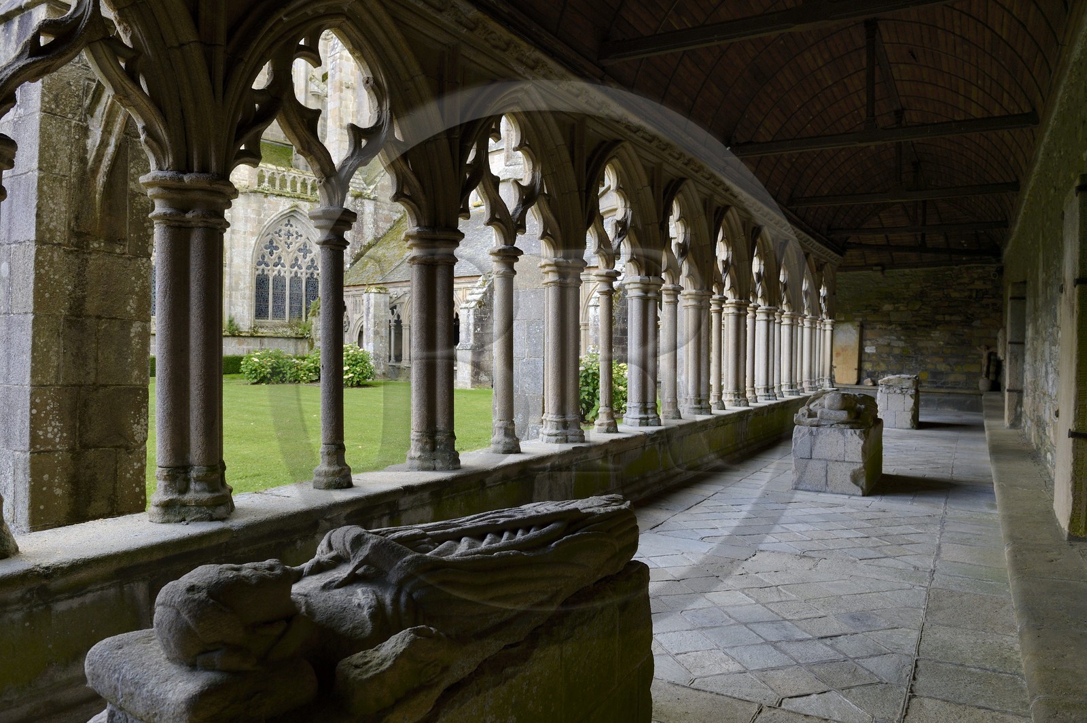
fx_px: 724
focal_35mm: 24
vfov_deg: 53.1
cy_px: 362
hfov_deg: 73.8
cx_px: 544
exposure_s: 1/50
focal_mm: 24
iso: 400
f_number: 7.1
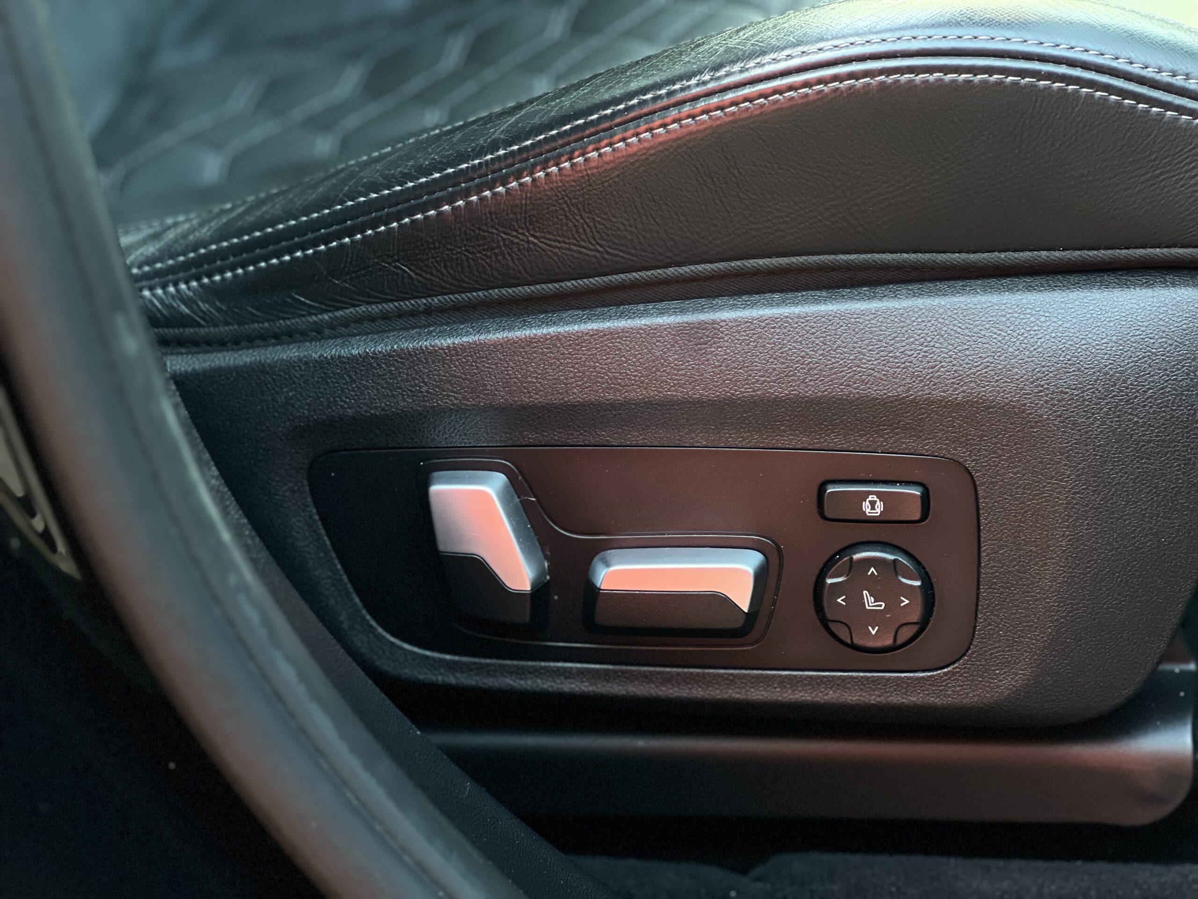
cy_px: 450
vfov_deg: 19.1
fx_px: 2665
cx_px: 599
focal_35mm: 77
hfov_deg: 25.3
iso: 400
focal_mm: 9
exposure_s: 1/40
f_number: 2.8
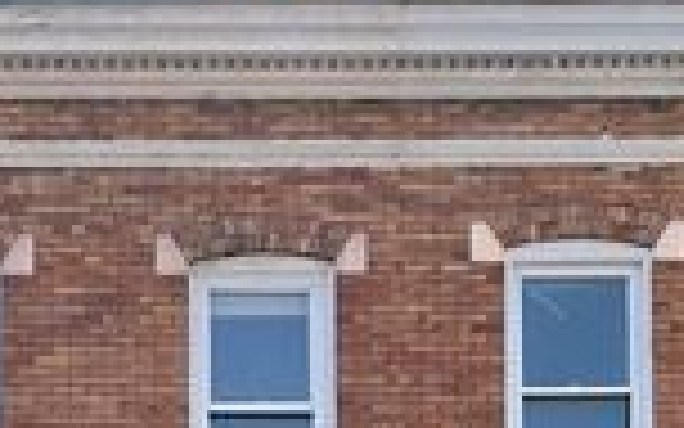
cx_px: 207
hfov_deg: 20.5
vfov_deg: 11.9
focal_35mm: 101
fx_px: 1883
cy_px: 782
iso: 16
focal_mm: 3
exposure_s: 1/627
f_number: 1.8
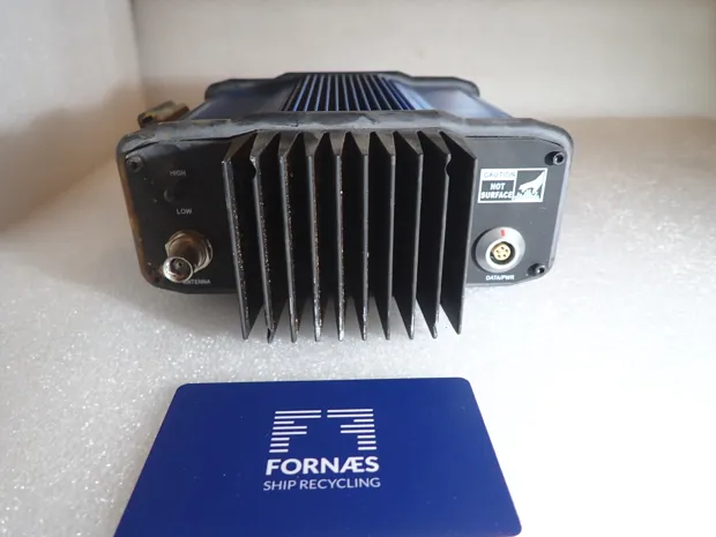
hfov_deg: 69.4
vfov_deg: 54.9
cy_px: 268
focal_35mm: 25
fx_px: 517
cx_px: 358
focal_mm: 4.5
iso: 100
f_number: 2
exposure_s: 1/100
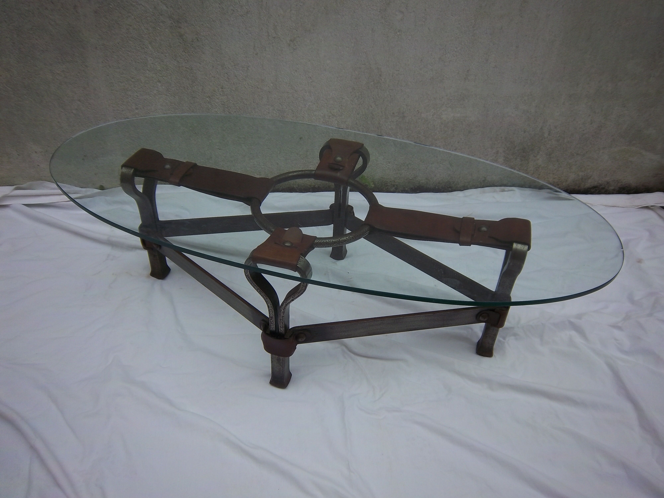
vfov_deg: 49.7
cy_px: 249
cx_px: 332
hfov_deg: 63.4
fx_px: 537
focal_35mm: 28
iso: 64
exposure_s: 1/200
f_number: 3.5
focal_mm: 5.1
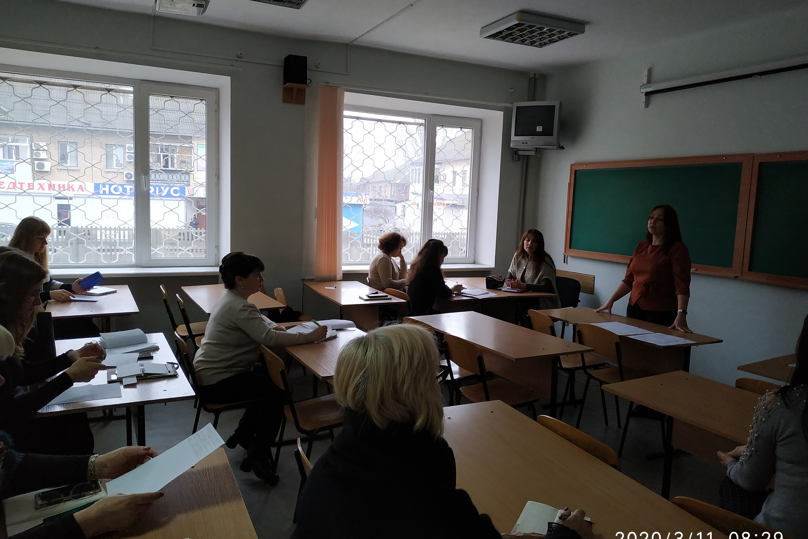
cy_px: 269
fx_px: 561
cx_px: 404
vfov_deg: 51.3
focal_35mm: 25
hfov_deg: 71.5
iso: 320
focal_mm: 3.94
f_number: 1.9
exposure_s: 1/100
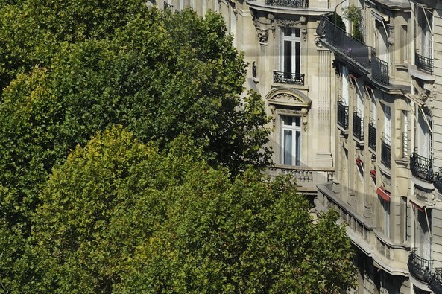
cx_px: 454
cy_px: -65
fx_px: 6628
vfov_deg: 2.5
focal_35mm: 540
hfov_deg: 3.8
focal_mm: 200
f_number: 14
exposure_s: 1/250
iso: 200
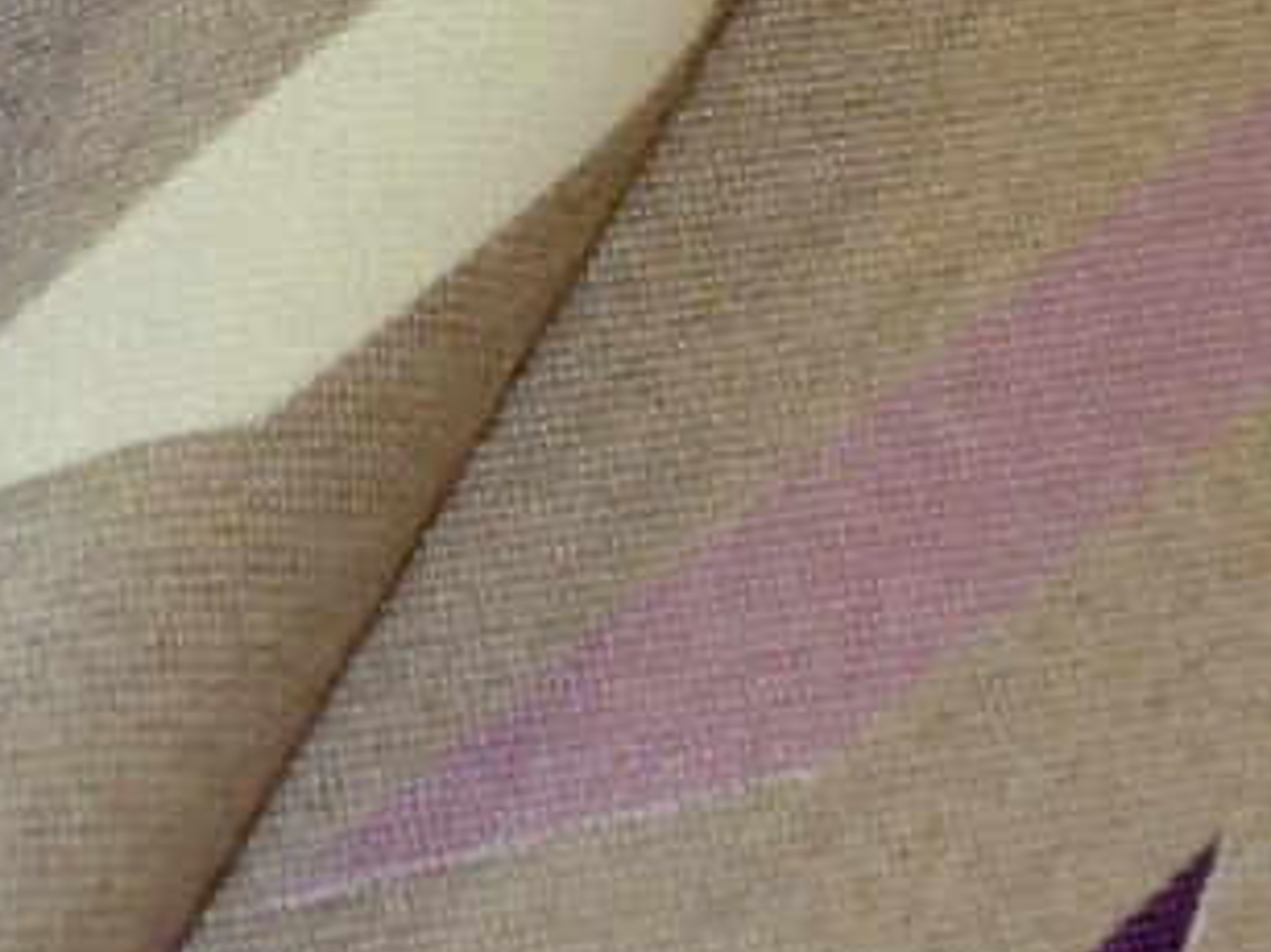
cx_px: 613
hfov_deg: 9.4
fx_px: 7708
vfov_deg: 7.0
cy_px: -381
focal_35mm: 210
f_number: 5
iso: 800
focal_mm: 11.2
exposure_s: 1/100
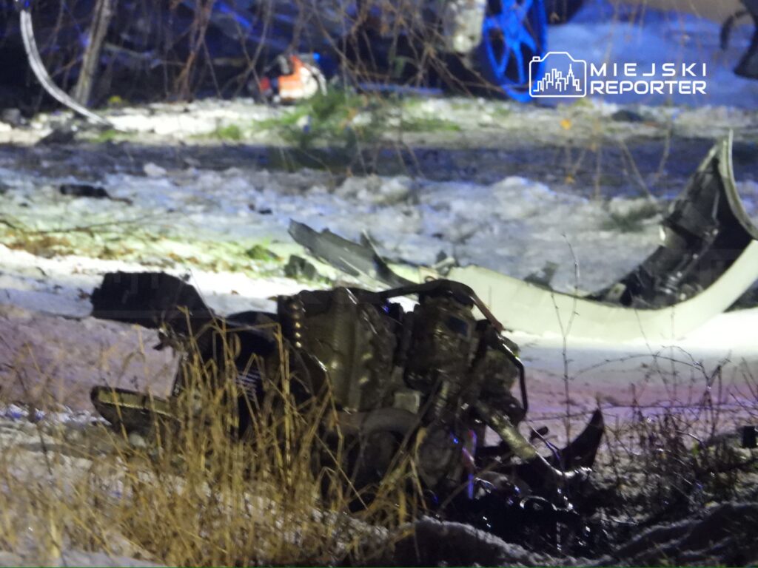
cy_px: 284
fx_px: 21897
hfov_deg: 2.0
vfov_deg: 1.5
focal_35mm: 1000
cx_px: 379
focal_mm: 180
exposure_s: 1/3
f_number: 5.6
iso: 1600
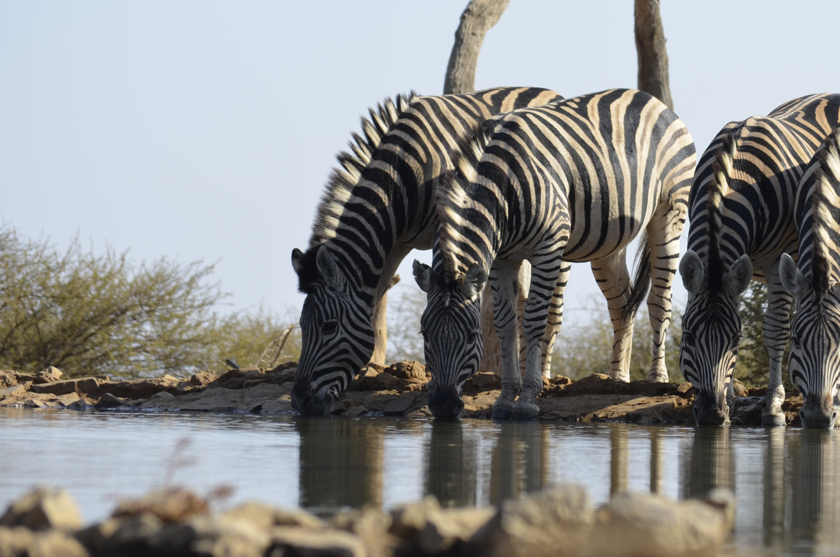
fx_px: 6427
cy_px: 239
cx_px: 633
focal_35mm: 276
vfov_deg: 5.0
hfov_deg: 7.5
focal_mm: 122
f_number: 8
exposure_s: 1/250
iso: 125
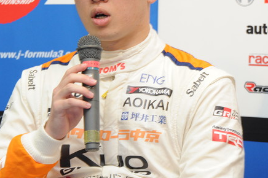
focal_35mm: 281
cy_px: 41
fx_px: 2090
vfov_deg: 4.9
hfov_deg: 7.3
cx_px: 106
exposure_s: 1/60
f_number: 8
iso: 1600
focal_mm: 170
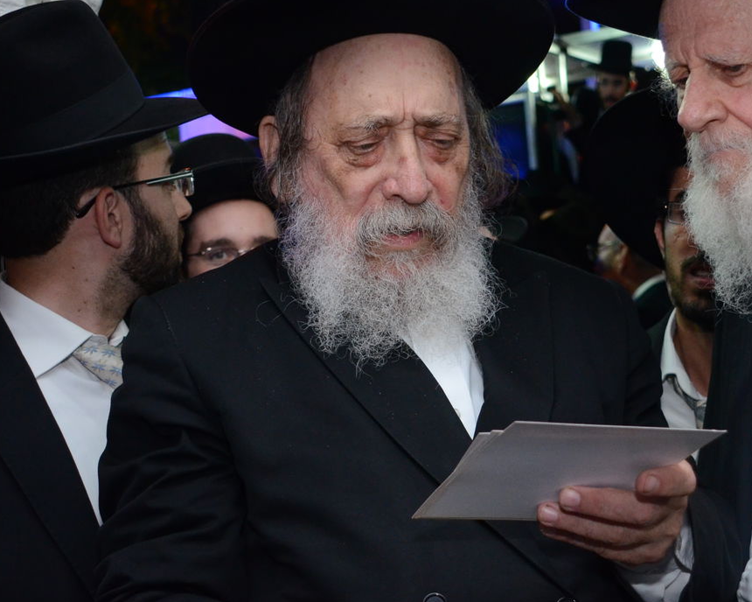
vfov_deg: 23.8
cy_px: 275
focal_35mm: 64
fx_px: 1424
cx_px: 404
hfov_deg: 29.6
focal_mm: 28
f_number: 4
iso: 2000
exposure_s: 1/80
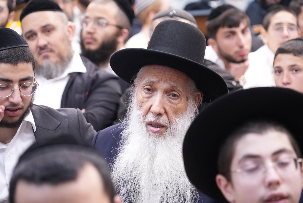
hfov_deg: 10.6
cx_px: 152
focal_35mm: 194
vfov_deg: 7.1
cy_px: 102
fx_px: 1634
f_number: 7.1
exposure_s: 1/160
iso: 8000
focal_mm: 194
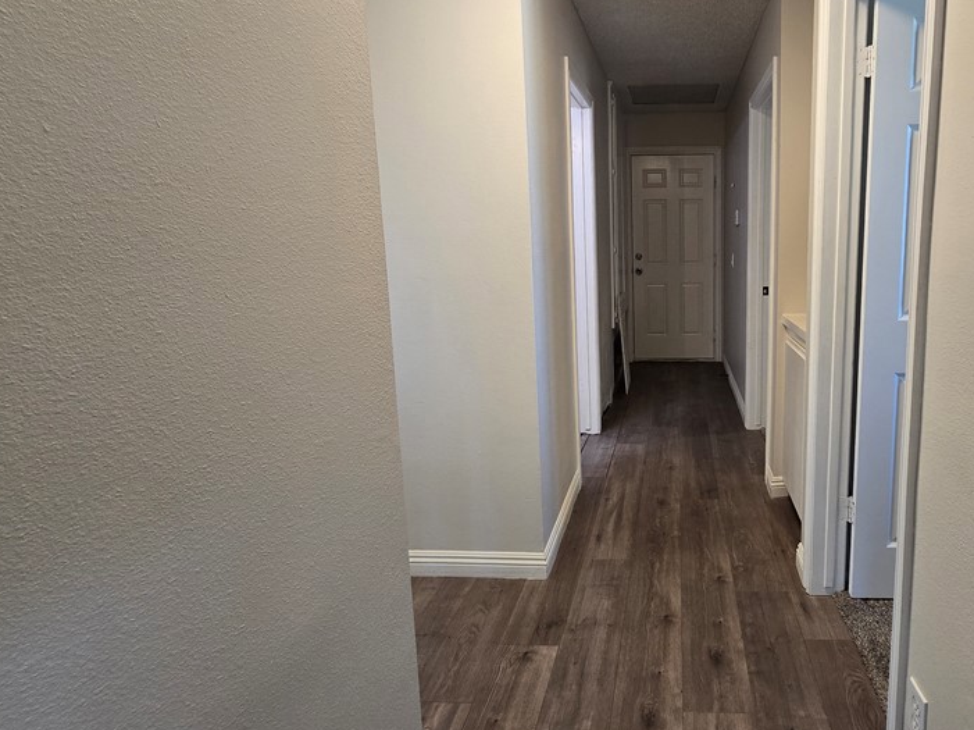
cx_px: 647
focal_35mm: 19
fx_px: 534
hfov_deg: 81.9
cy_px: 325
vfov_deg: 68.4
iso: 200
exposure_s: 1/60
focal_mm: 2.2
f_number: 2.2
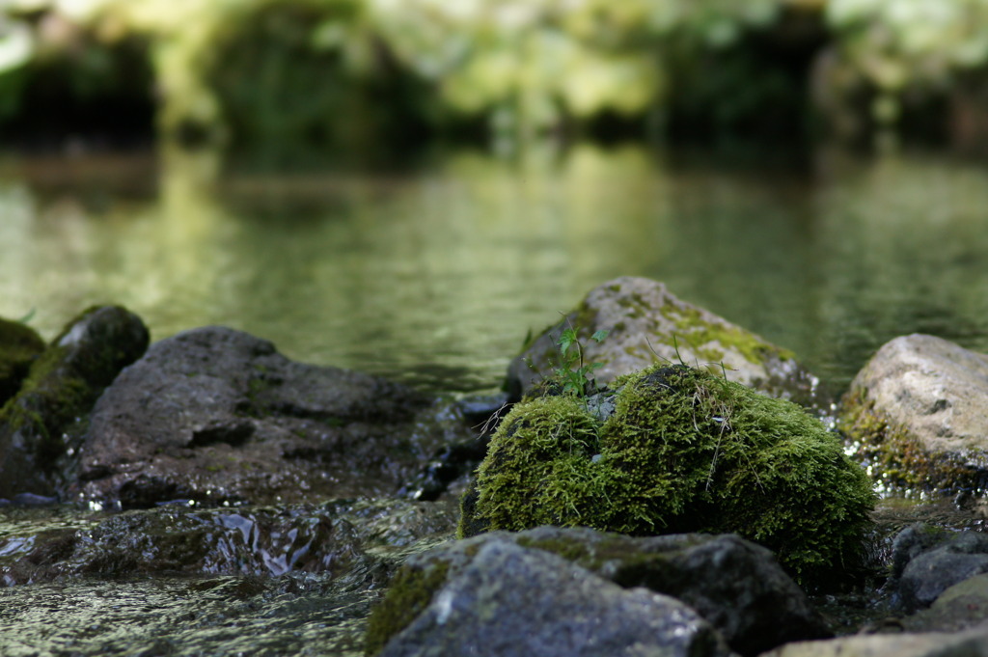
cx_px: 494
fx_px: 5553
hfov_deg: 10.2
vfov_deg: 6.8
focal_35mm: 202
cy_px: 328
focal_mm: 135
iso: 400
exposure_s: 1/250
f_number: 4.5
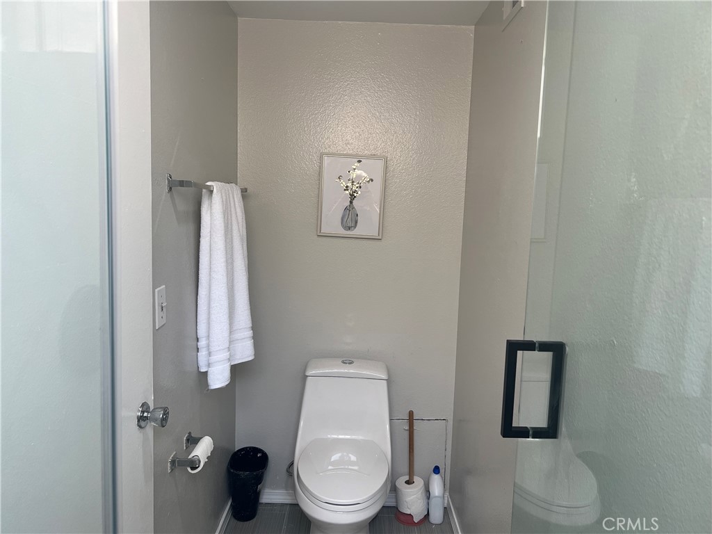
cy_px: 267
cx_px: 356
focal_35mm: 26
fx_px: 535
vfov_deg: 53.1
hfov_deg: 67.3
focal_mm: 5.7
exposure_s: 1/120
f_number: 1.5
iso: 50
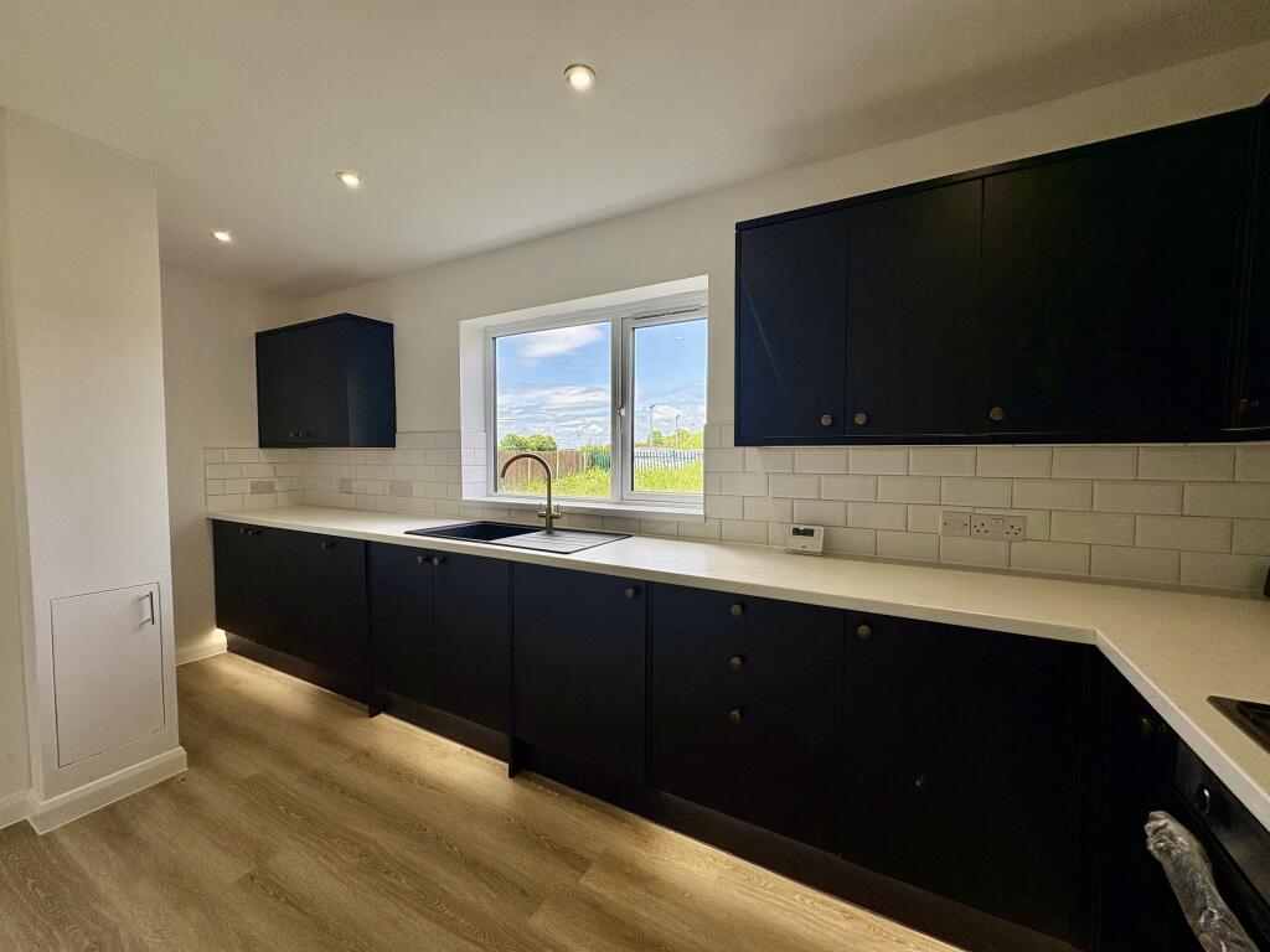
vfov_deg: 85.7
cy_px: 476
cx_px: 635
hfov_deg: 102.1
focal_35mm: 14
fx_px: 514
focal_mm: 2.22
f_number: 2.2
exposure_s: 1/403
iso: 64
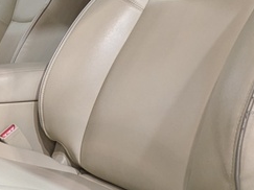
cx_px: -72
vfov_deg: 24.8
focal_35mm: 59
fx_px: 433
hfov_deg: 27.5
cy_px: 81
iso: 76
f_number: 2.2
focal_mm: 1.83
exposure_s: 1/33.3
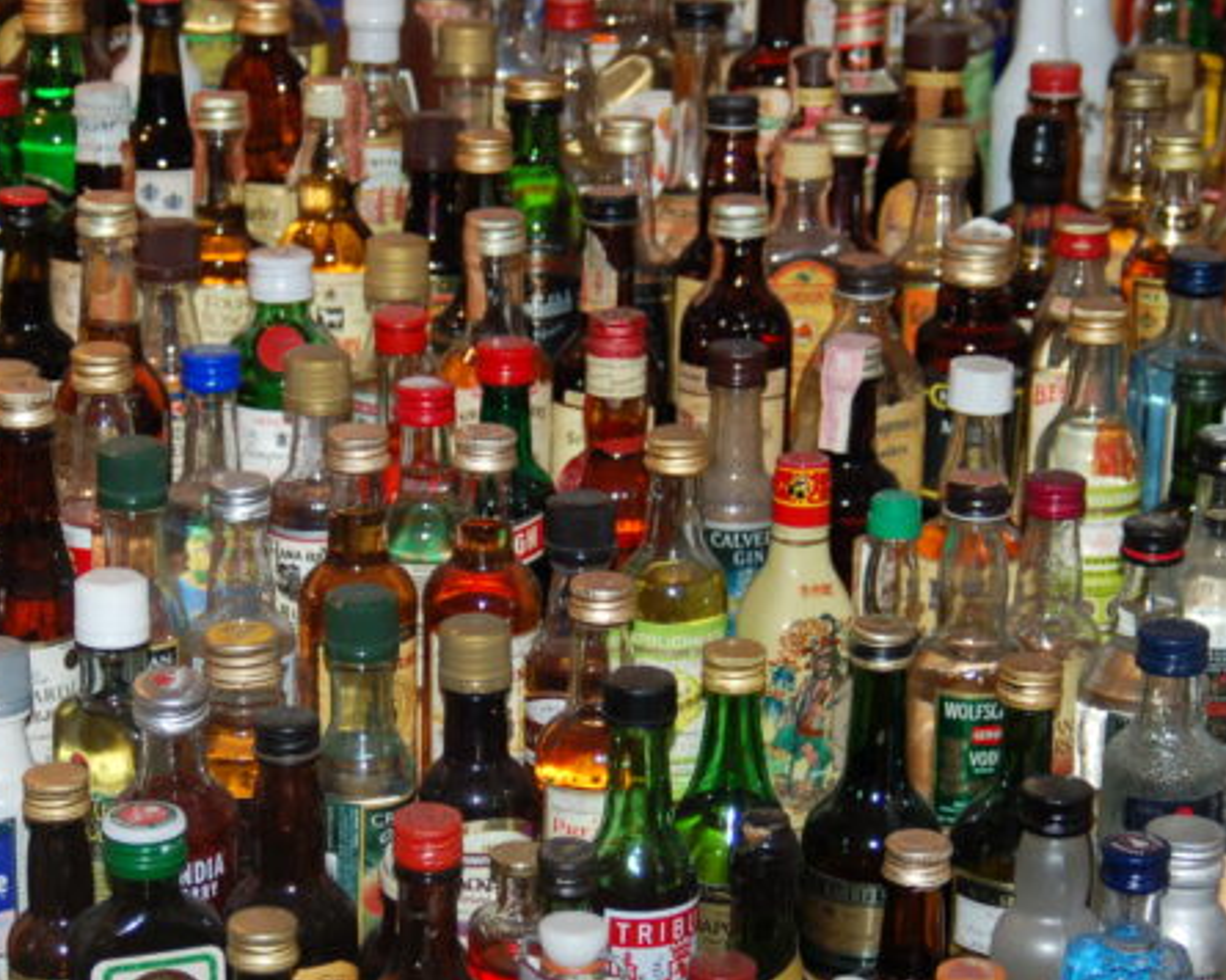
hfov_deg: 19.9
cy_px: 575
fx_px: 3483
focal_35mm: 96
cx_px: 488
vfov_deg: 16.0
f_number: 3.8
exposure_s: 1/60
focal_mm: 38
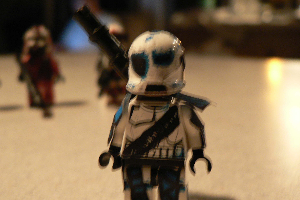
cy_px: 112
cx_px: 152
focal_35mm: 55
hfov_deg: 36.2
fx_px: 458
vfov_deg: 24.6
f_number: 2.8
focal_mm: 8.7
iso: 200
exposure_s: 1/4
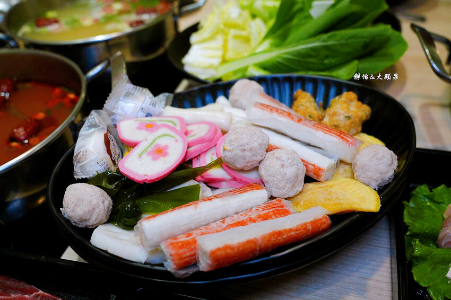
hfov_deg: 57.2
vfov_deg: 39.9
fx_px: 413
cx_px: 226
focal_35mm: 33
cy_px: 150
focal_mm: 33
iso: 320
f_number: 5.6
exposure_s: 1/80
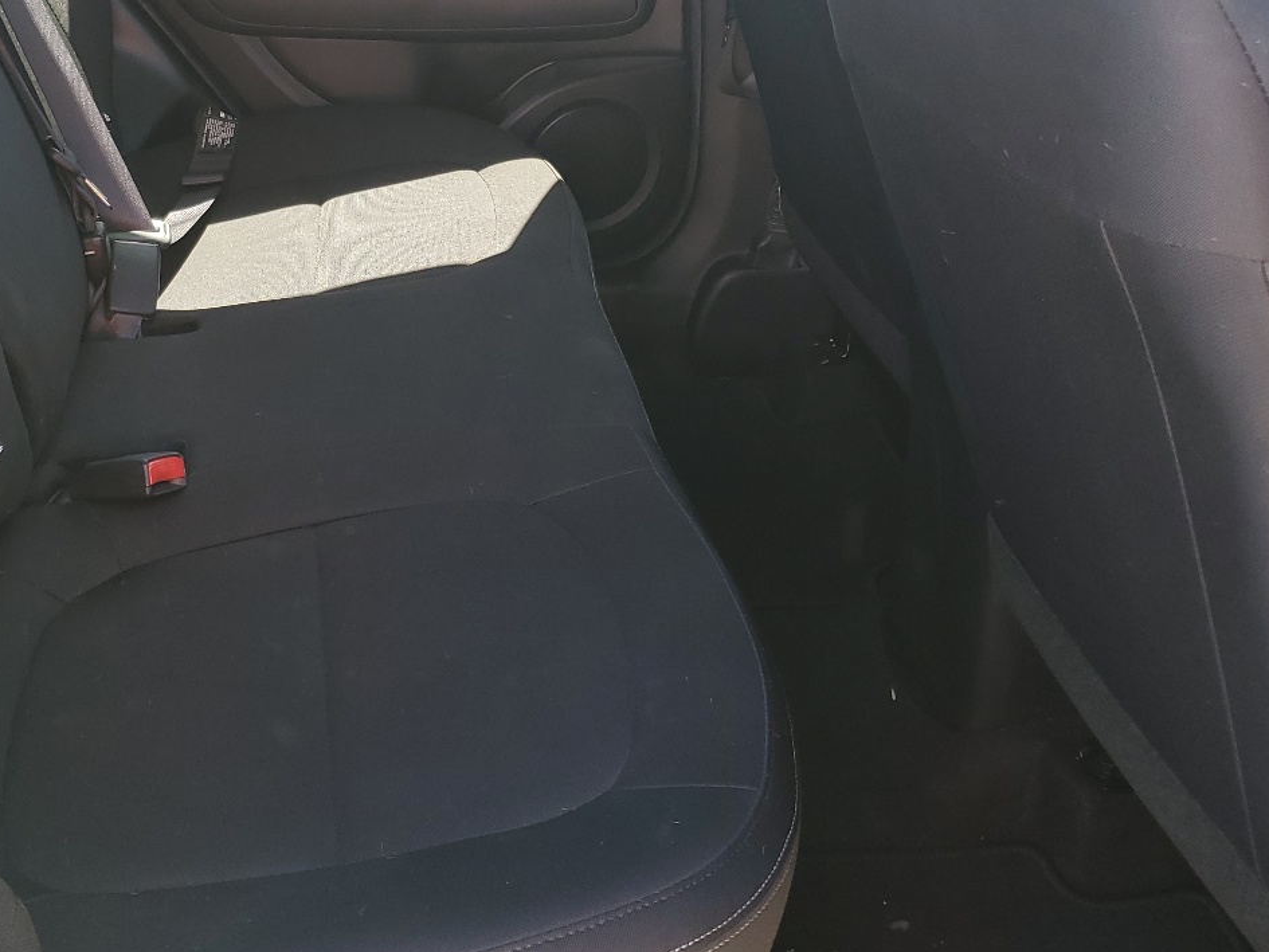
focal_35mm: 44
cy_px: 215
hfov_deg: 42.1
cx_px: 377
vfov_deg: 32.1
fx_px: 1613
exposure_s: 1/120
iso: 55
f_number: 1.5
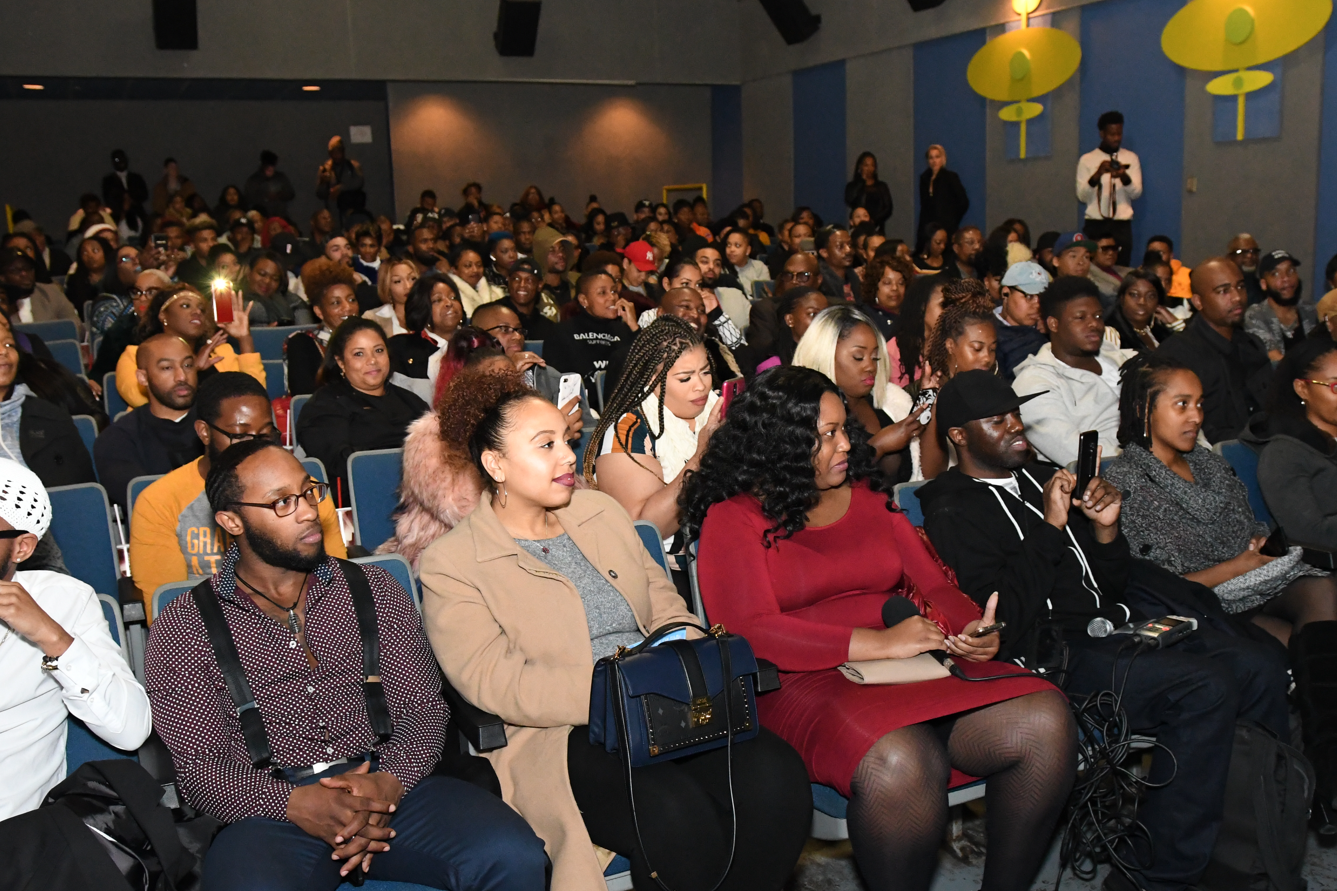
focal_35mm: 33
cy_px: 486
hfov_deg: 57.2
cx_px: 711
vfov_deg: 39.9
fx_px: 1225
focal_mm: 18
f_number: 2.8
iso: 5000
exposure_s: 1/125
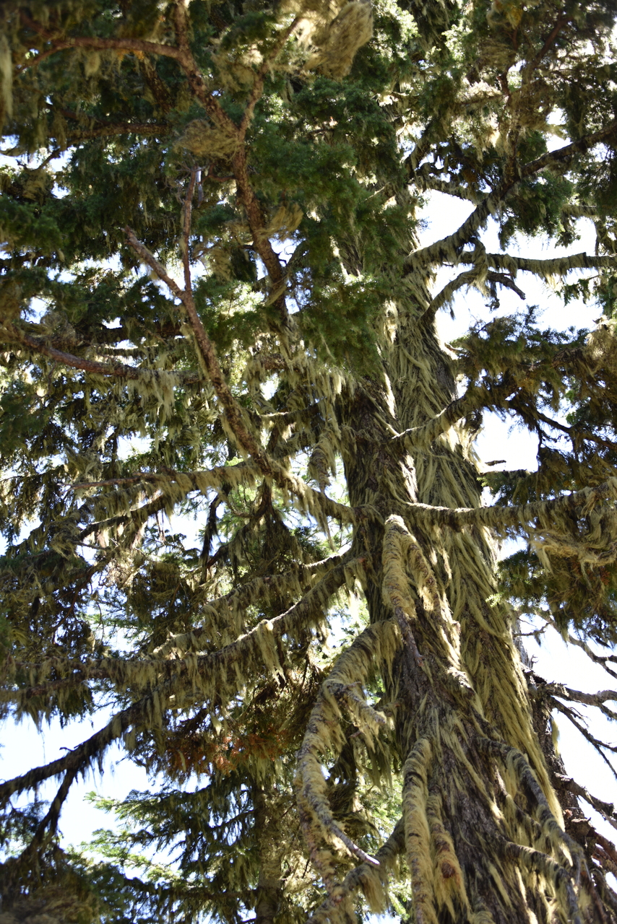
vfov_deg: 41.1
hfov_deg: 28.1
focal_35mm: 48
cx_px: 308
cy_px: 462
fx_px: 1233
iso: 110
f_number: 4.2
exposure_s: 1/100
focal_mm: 48
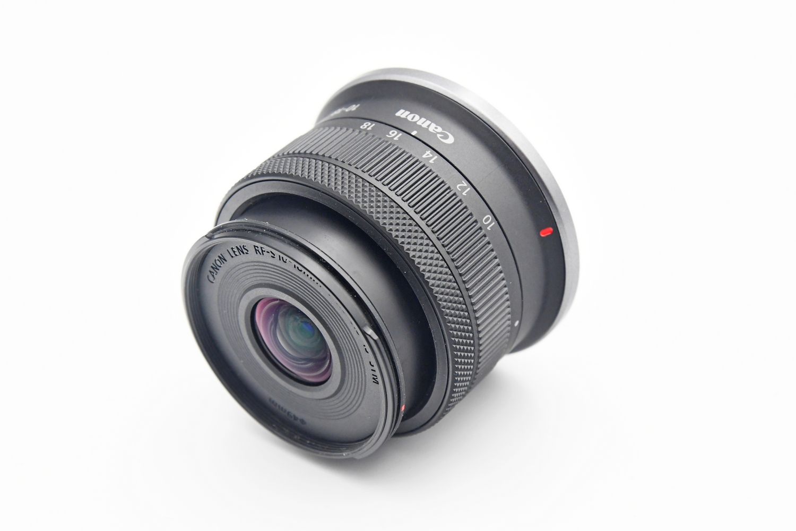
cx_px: 398
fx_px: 1857
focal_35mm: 84
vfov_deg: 16.3
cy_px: 266
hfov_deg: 24.2
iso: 1600
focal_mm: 56
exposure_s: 1/100
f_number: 8
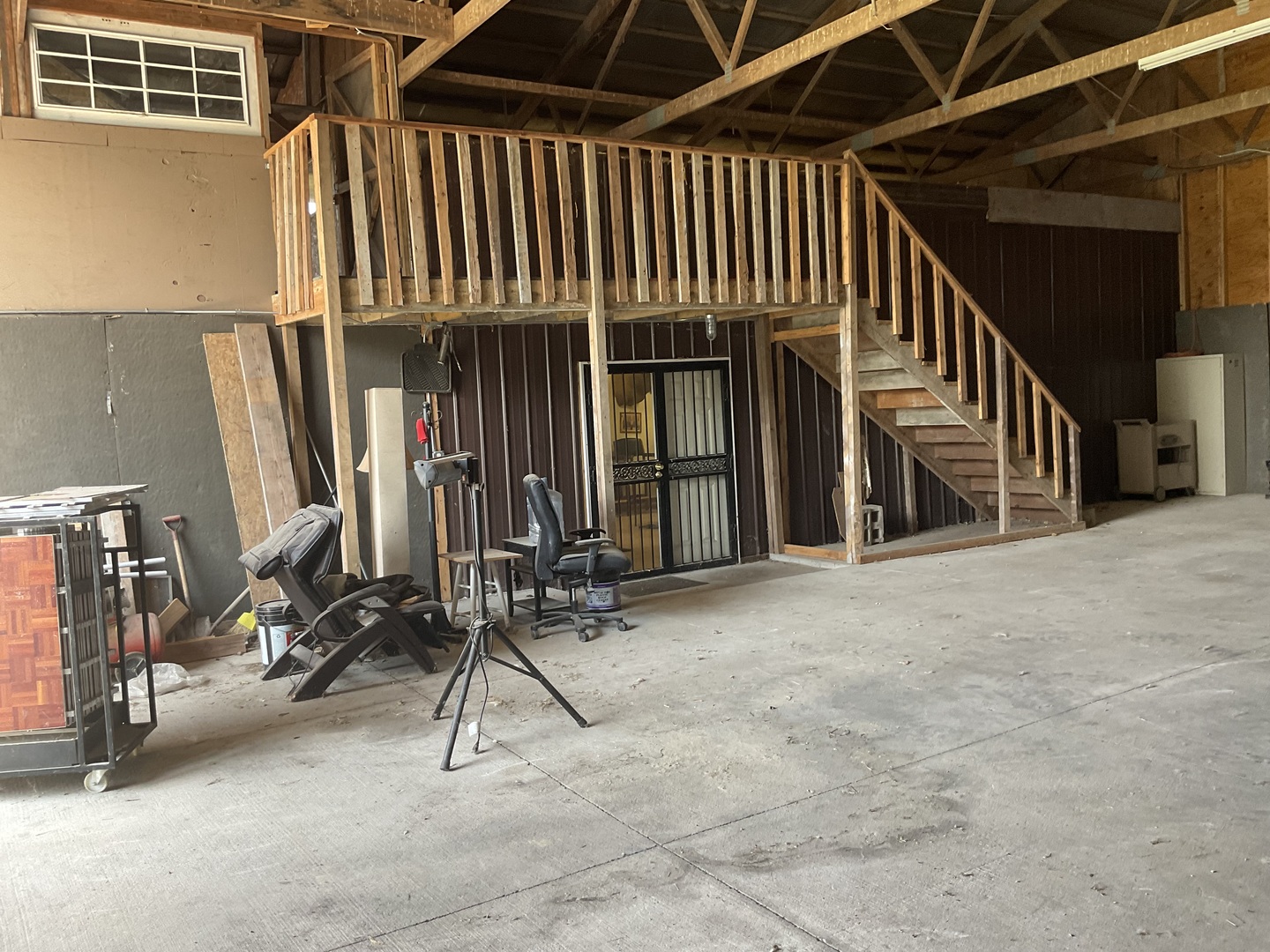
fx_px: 1064
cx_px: 635
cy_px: 476
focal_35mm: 29
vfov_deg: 48.2
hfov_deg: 61.7
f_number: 1.8
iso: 64
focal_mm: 3
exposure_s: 1/87
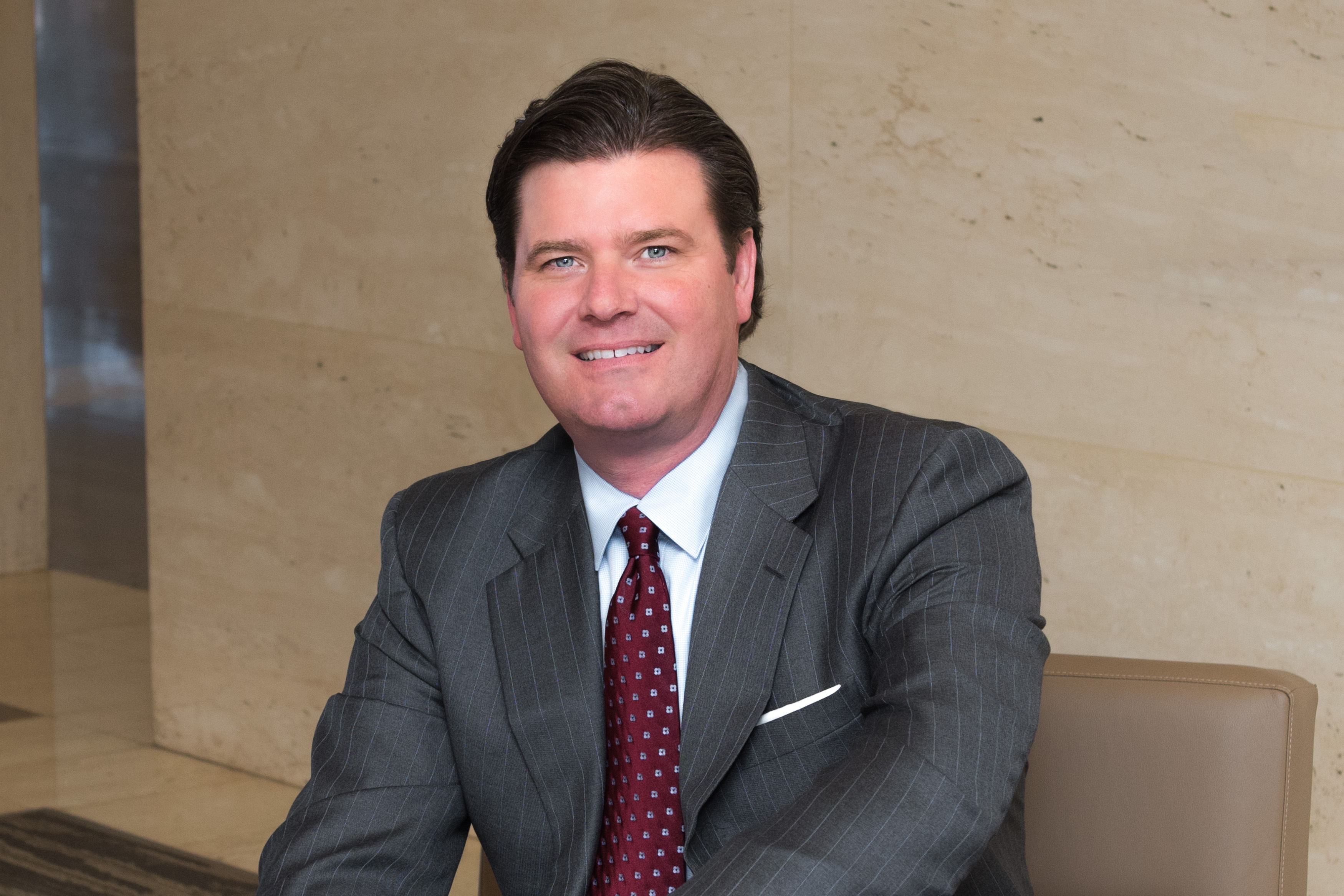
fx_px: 1494
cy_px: 448
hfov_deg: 48.4
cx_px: 672
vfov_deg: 33.4
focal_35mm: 40
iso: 400
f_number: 4
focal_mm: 40
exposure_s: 1/250
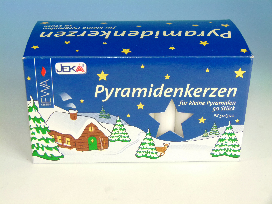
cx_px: 136
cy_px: 102
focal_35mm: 61
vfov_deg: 24.0
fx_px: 479
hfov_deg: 31.7
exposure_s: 1/500
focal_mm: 11
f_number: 3.6
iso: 400
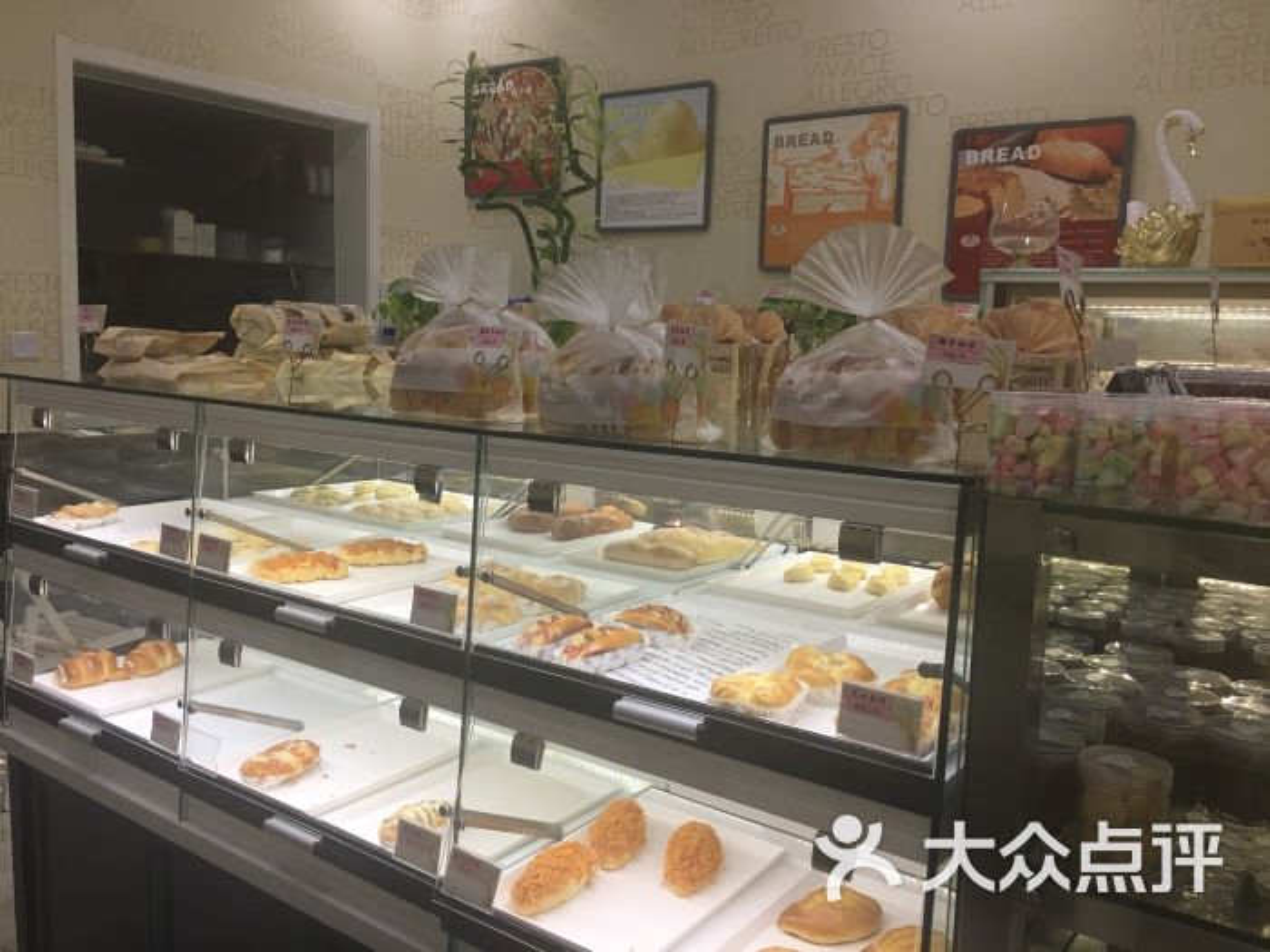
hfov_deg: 61.7
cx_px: 635
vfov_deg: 48.2
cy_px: 476
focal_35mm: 29
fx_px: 1064
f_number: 2.2
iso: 40
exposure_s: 1/33
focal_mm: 4.15
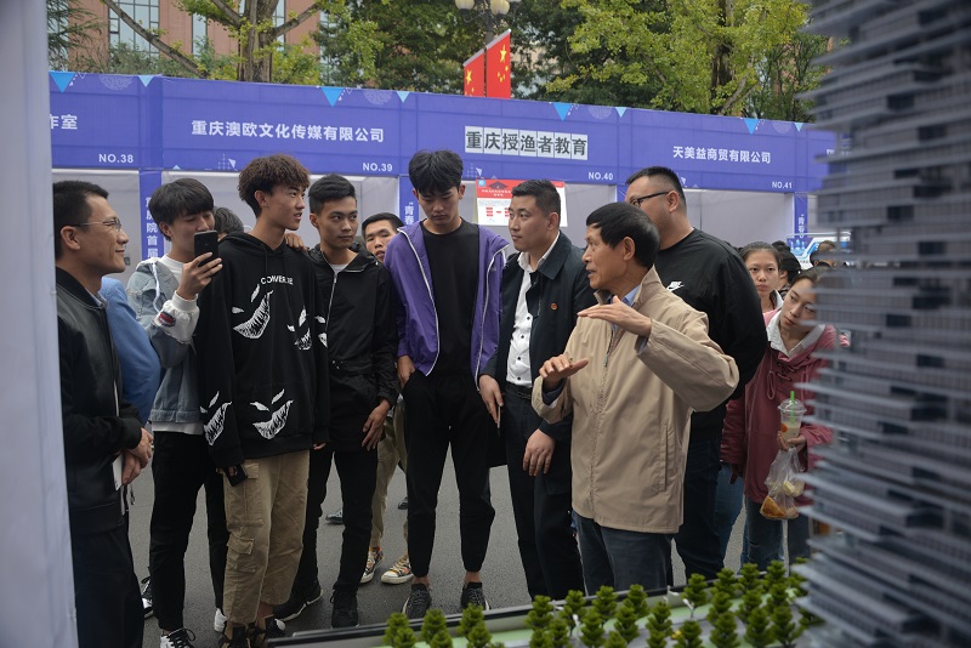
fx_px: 863
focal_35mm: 32
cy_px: 324
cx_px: 486
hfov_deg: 58.7
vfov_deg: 41.1
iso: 250
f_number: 4
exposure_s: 1/400
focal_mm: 32
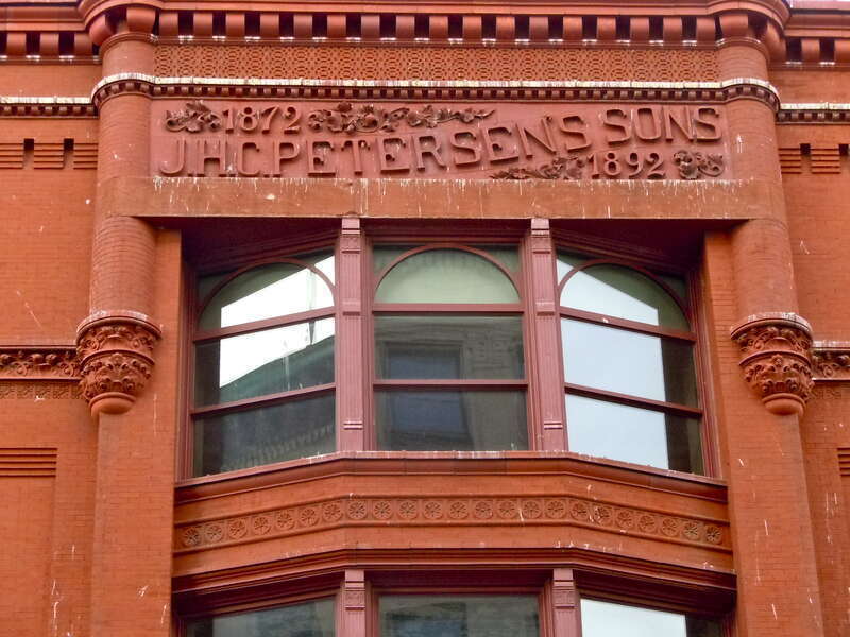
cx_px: 425
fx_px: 2947
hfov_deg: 16.4
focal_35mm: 120
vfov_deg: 12.3
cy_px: 318
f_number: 5.4
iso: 500
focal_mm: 21.5
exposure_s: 1/100
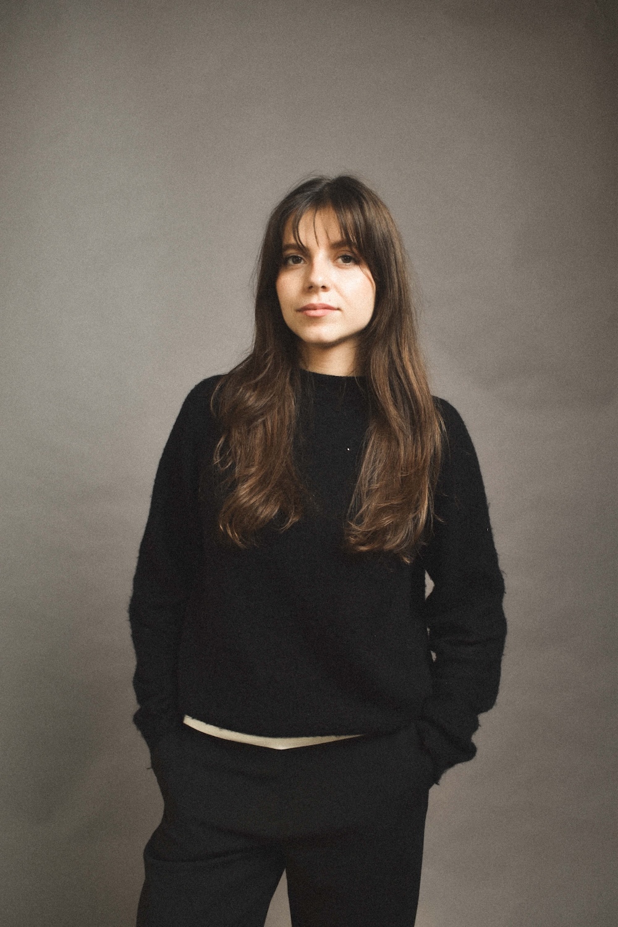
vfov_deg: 53.1
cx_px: 309
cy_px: 464
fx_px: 927
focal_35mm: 36
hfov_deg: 36.9
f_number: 7.1
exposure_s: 1/30
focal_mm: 24
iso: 200
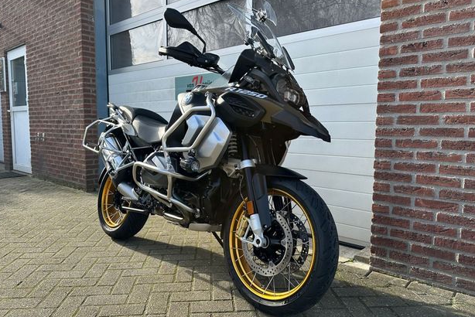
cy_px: 157
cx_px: 229
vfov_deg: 49.6
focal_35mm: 26
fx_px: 343
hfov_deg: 69.3
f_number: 1.78
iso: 80
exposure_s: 1/1272
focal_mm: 6.86
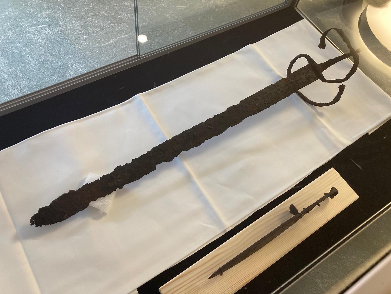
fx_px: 316
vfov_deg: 49.7
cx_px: 196
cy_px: 147
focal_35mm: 28
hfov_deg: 63.4
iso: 64
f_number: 1.8
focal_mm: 3.99
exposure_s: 1/50
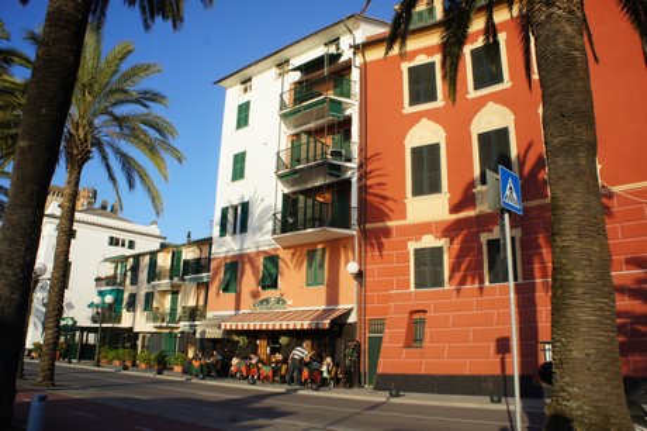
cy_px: 216
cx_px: 324
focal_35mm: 27
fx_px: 485
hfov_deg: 67.4
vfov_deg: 47.9
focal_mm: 18
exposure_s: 1/125
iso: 200
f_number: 11
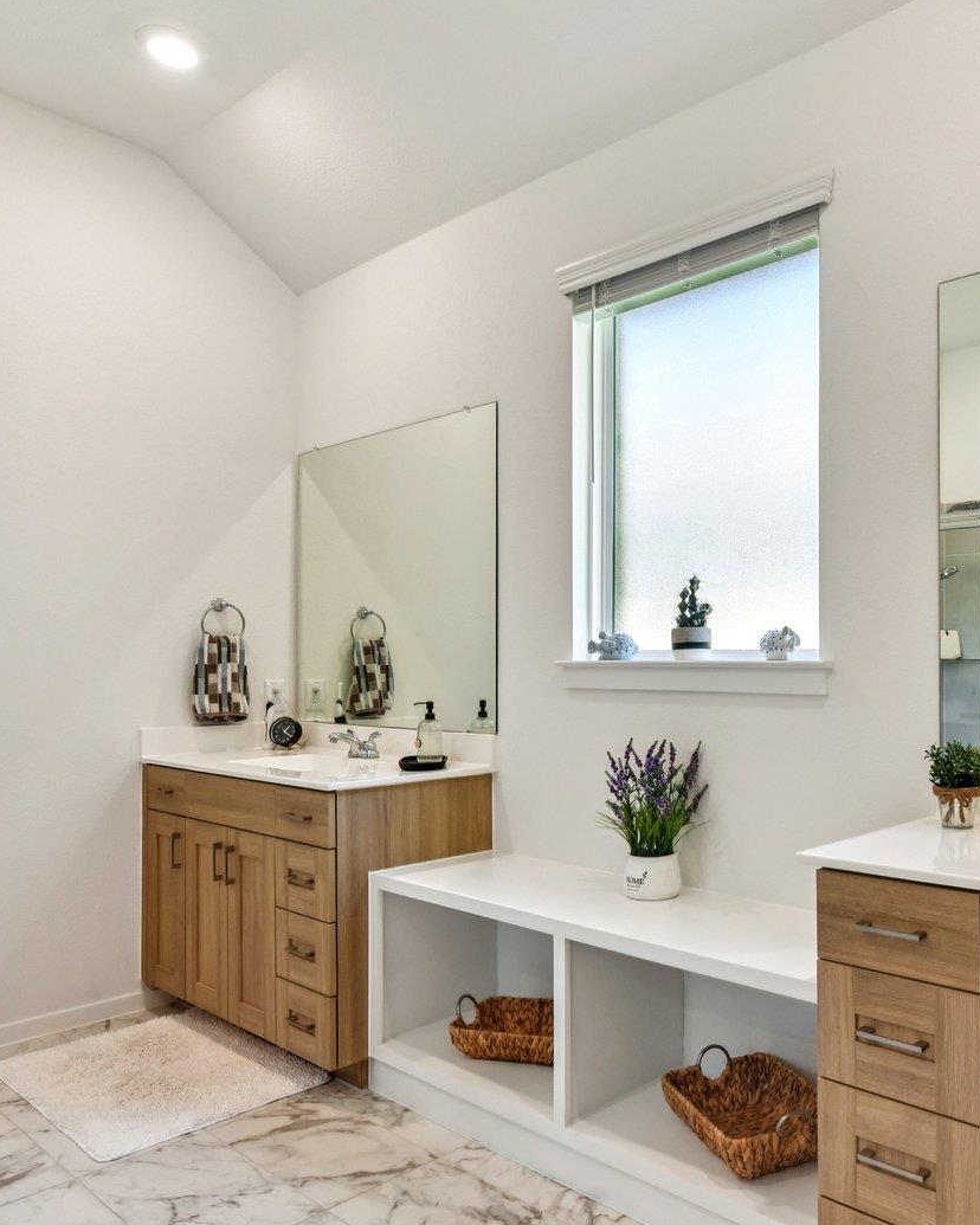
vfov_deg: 65.8
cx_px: 709
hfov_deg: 53.0
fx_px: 943
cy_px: 689
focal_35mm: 26
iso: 200
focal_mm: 14
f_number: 8
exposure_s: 1/15
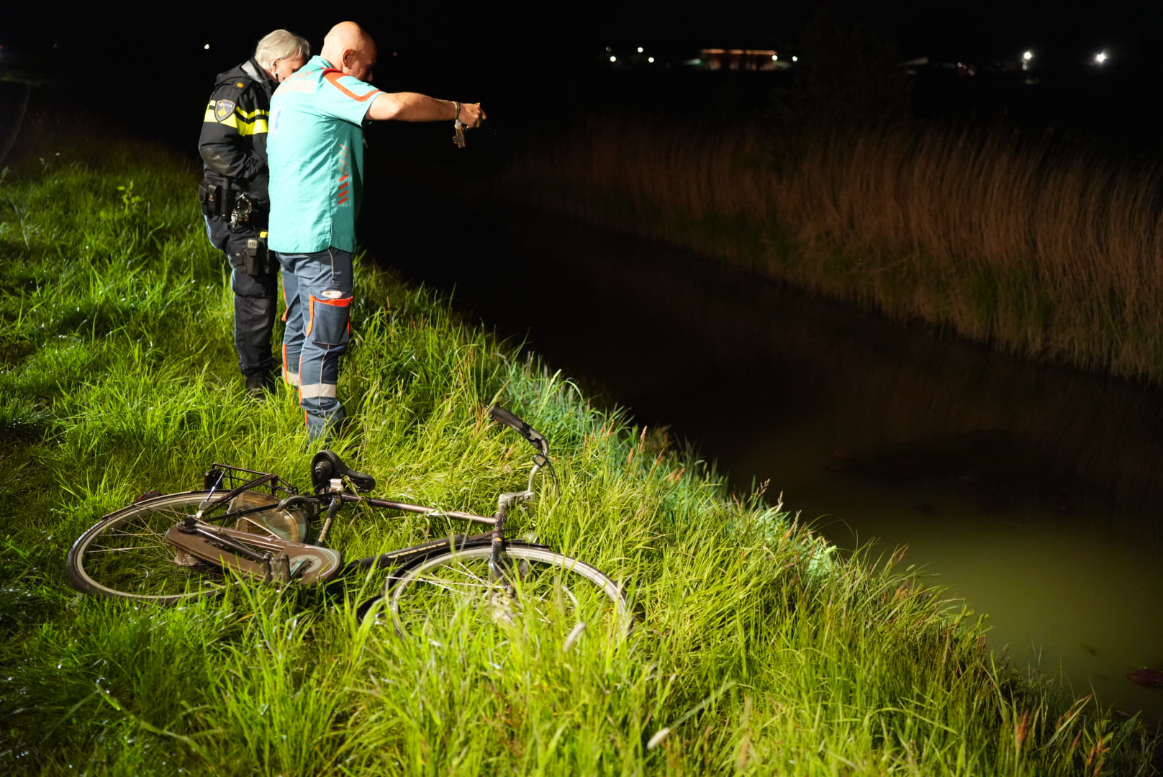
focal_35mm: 35
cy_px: 388
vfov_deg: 37.9
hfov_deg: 54.4
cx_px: 582
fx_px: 1131
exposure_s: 1/160
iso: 10000
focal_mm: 35
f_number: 2
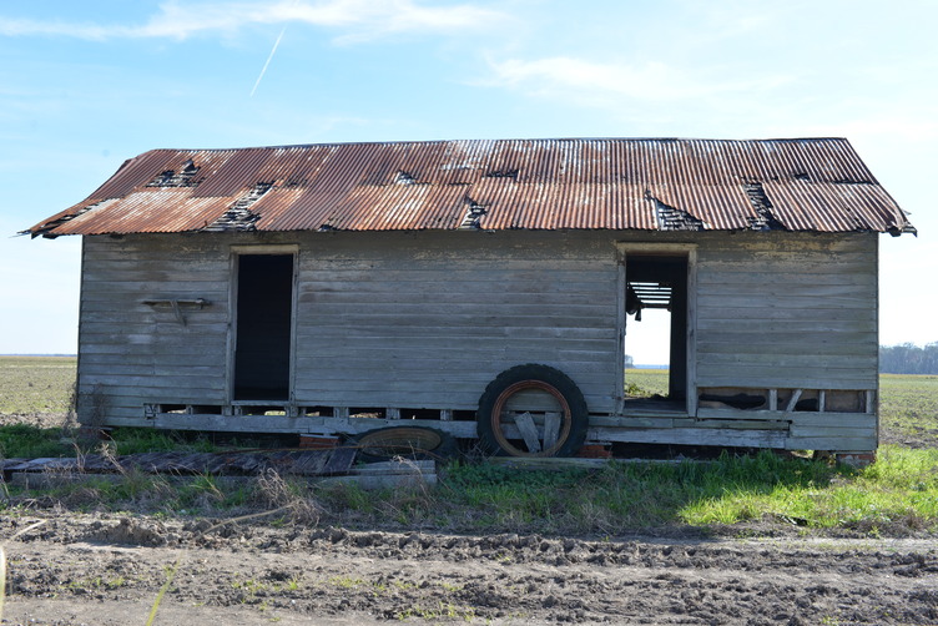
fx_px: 912
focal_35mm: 35
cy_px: 313
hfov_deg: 54.4
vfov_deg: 37.9
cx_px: 469
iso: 200
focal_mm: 35
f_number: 8
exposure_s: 1/250
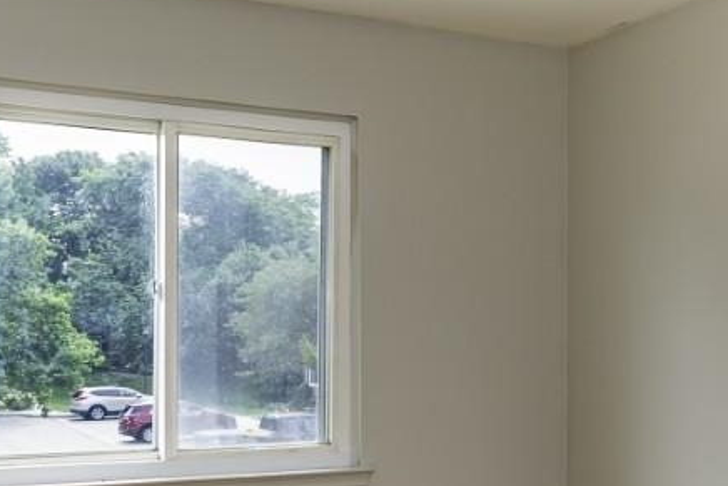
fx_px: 1052
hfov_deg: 37.4
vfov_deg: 25.3
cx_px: 531
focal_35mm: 52
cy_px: 423
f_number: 5.6
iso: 100
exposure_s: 1/60
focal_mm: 14
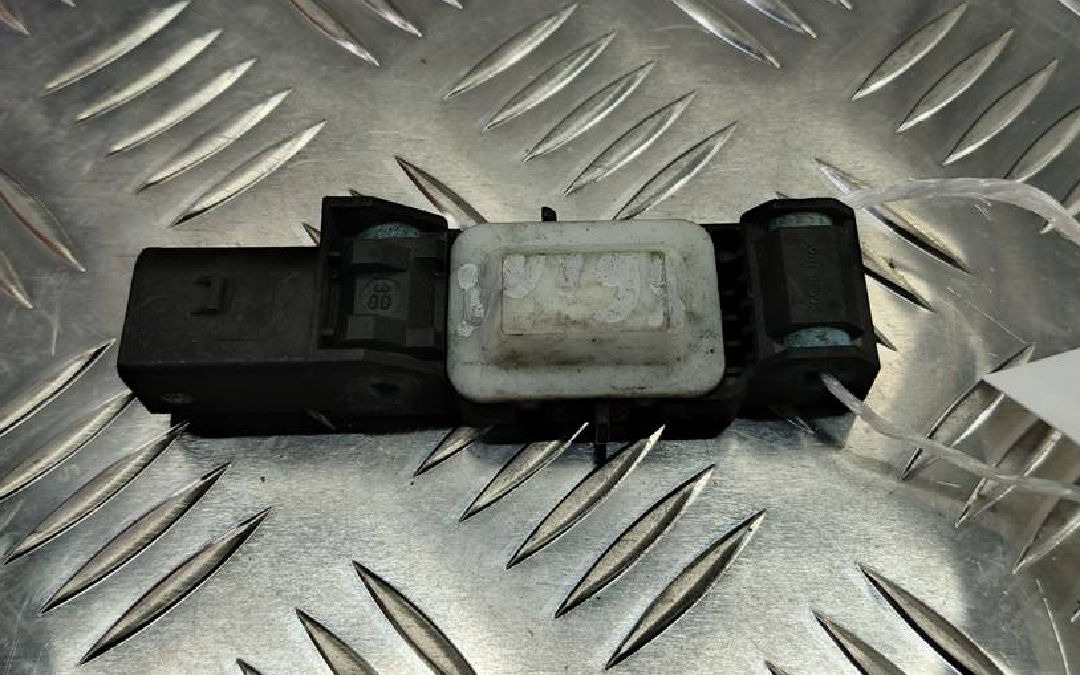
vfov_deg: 35.3
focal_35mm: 36
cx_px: 586
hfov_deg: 53.9
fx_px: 1060
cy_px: 300
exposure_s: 1/66.7
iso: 127
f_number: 1.6
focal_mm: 4.11
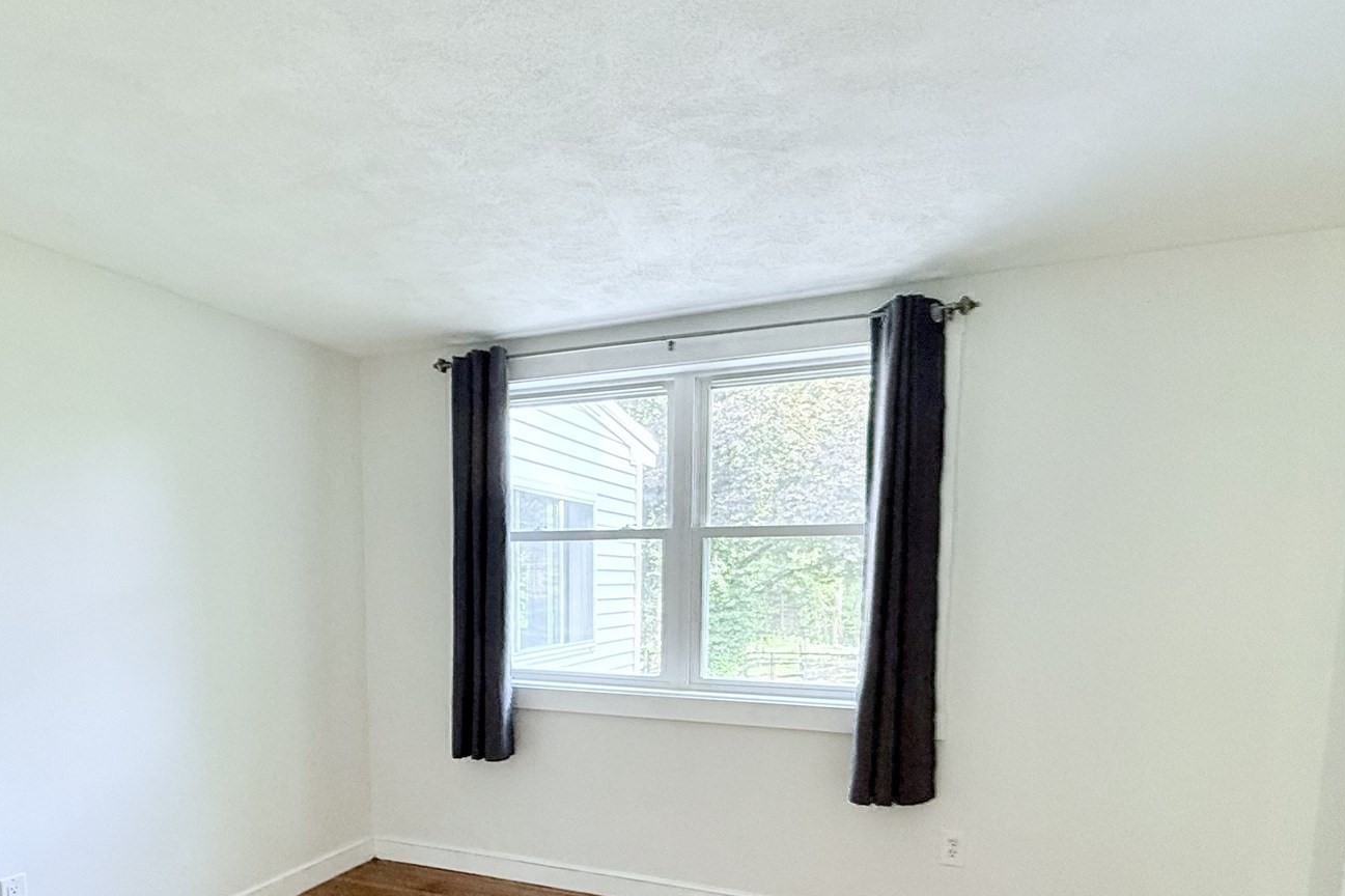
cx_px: 593
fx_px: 859
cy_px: 664
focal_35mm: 23
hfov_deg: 75.8
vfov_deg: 52.8
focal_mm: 2.22
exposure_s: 1/82
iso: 320
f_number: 2.2
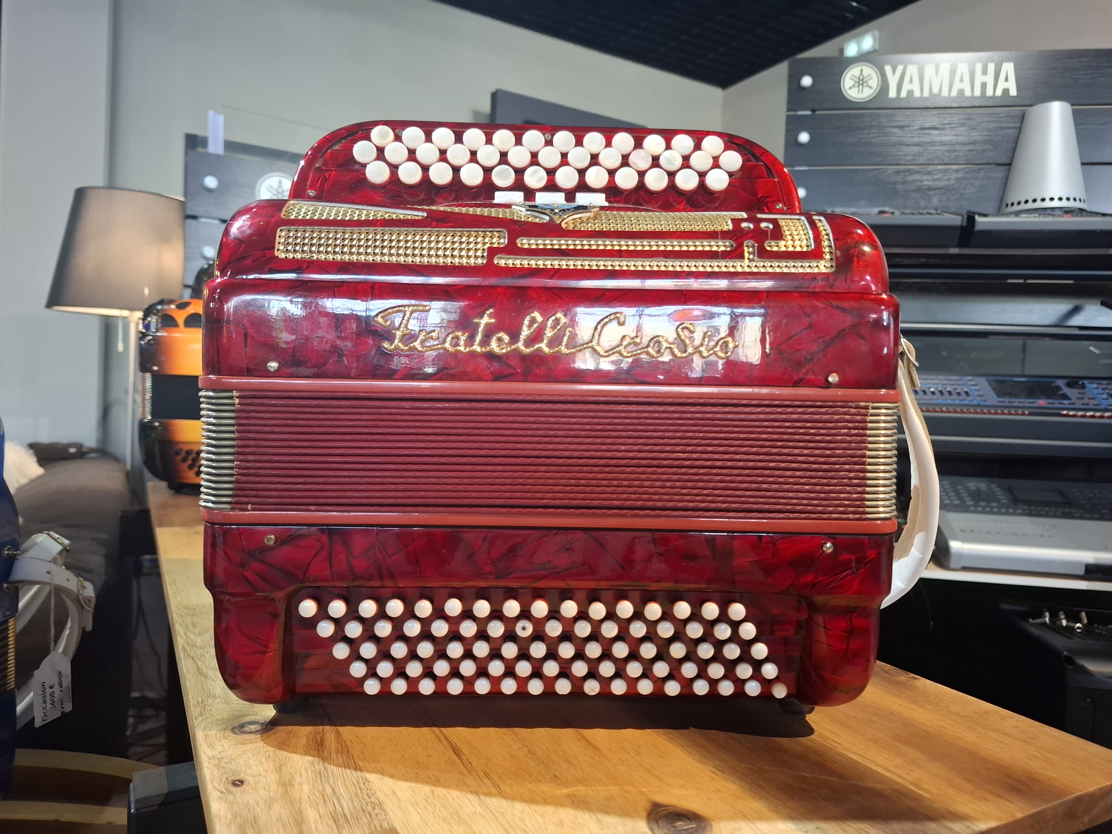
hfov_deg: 73.9
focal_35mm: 23
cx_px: 556
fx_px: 739
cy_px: 417
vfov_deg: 58.9
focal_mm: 5.54
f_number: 1.8
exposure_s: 1/33
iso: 320
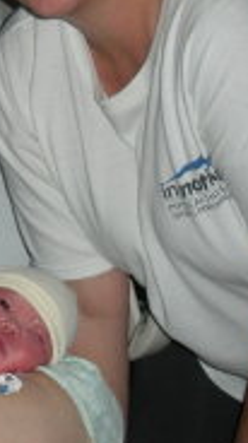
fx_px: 1126
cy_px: 131
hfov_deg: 12.2
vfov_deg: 22.1
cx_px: -75
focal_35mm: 96
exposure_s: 1/60
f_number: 3.5
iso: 64
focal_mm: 6.3
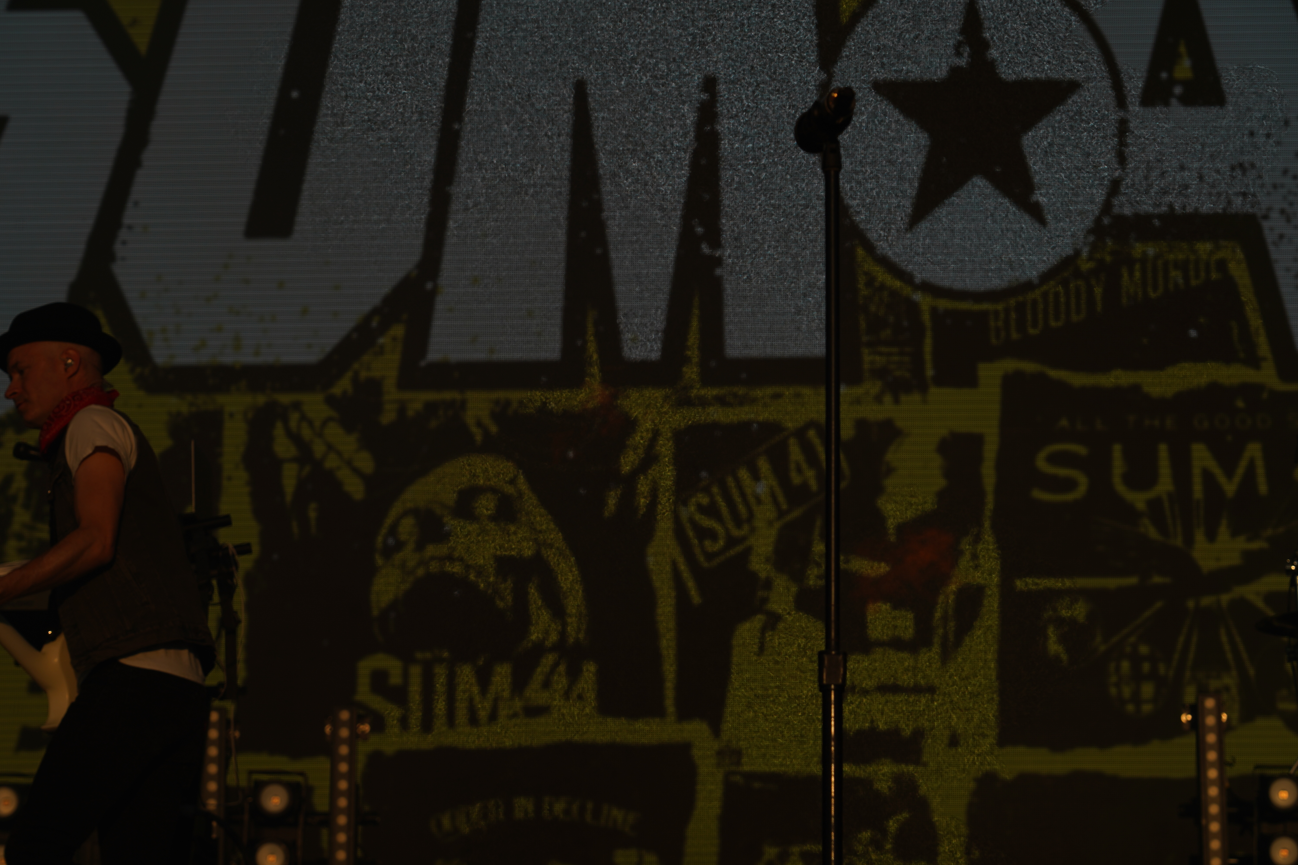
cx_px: 646
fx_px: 3822
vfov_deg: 12.9
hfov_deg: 19.3
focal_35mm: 106
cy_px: 432
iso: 100
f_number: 8
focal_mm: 105
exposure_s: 1/1250
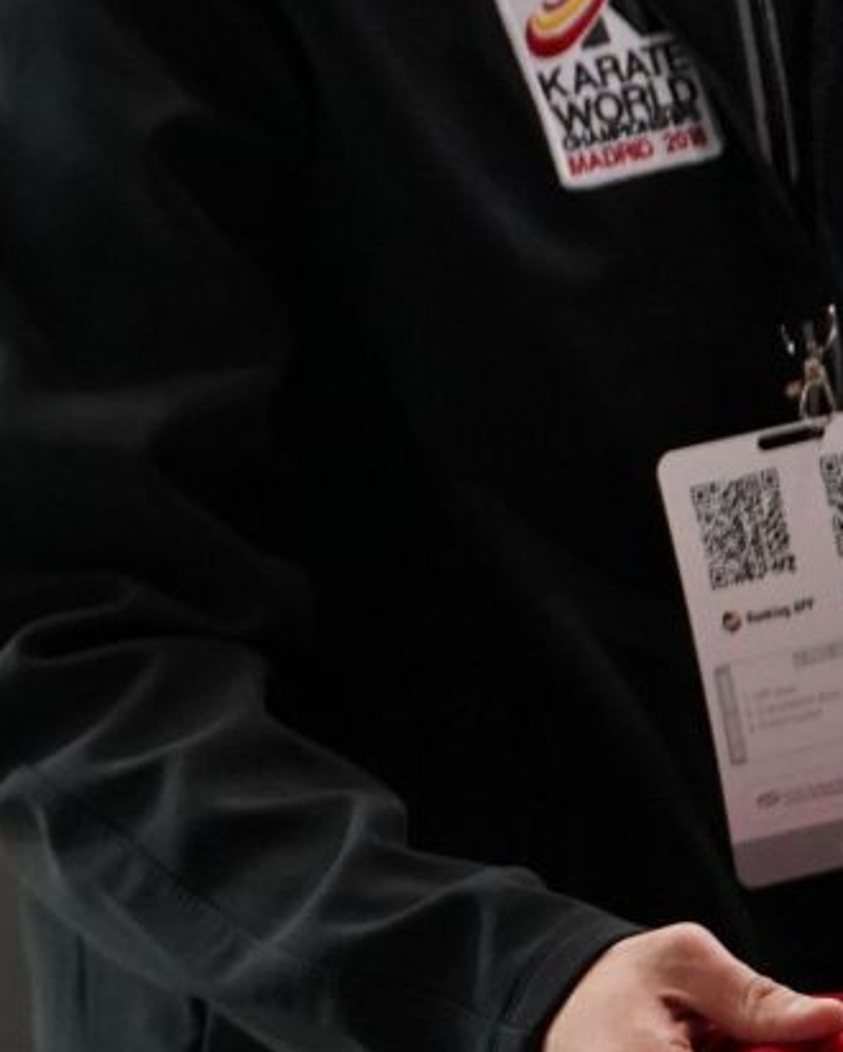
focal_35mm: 590
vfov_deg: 3.3
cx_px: -1446
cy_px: 426
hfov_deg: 2.6
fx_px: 18387
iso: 3200
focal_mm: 144
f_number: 2.8
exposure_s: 1/500
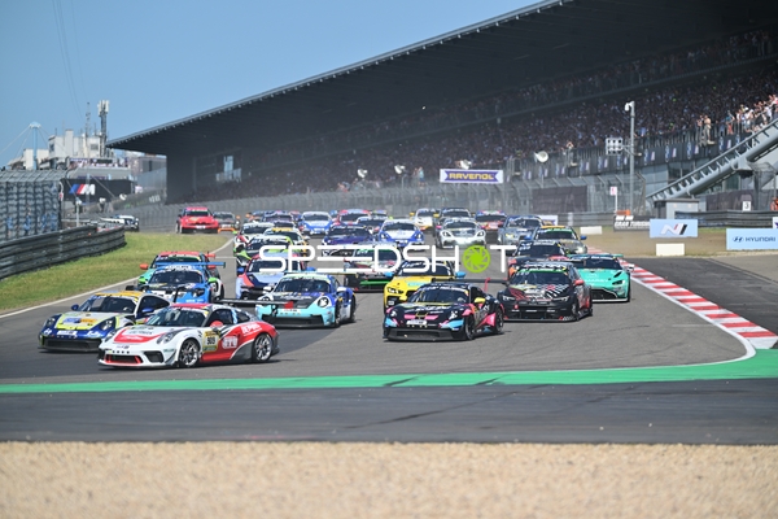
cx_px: 389
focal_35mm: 220
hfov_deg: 9.4
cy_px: 260
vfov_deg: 6.2
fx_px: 4754
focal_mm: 220
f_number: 2.8
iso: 72
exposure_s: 1/2000
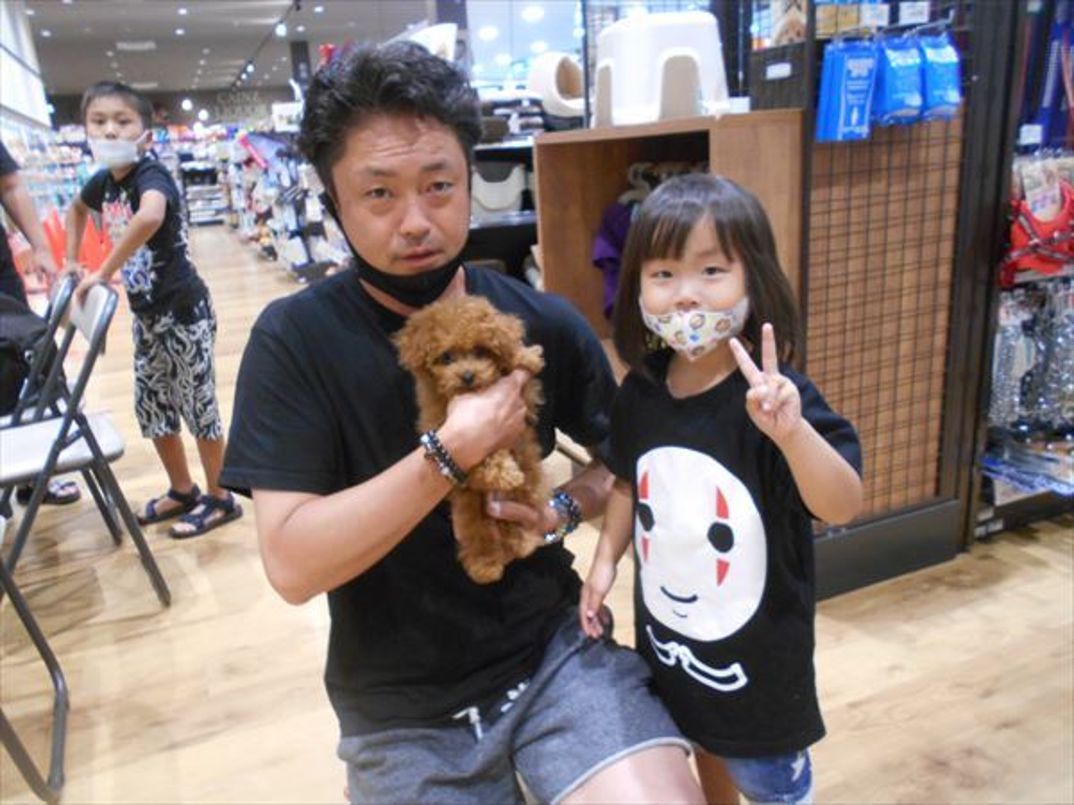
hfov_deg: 67.3
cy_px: 402
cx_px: 537
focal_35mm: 26
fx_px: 807
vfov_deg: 53.1
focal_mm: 4.6
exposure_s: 1/20
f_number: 3.2
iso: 400
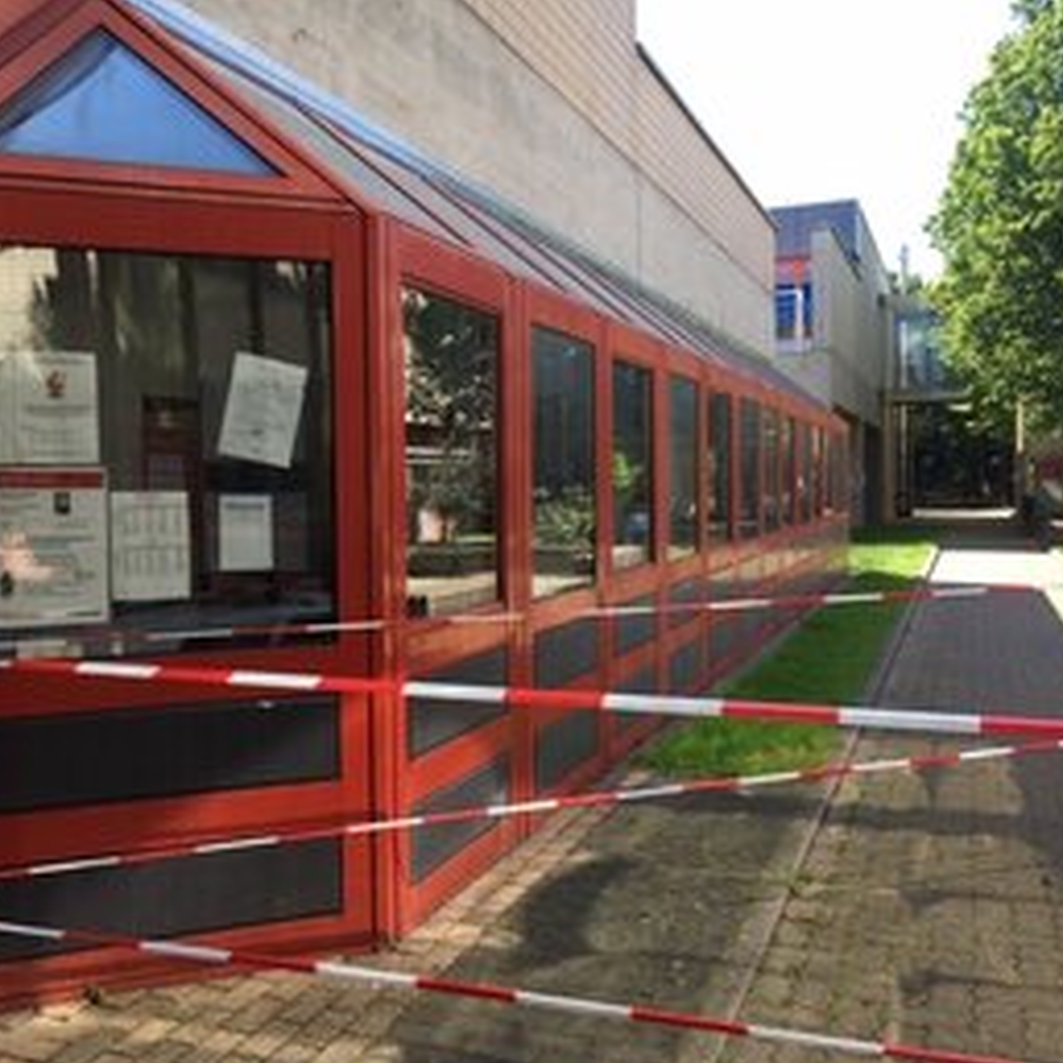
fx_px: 1216
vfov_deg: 47.2
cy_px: 540
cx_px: 426
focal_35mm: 35
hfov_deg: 47.0
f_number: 2.2
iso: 25
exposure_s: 1/283
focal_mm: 4.15
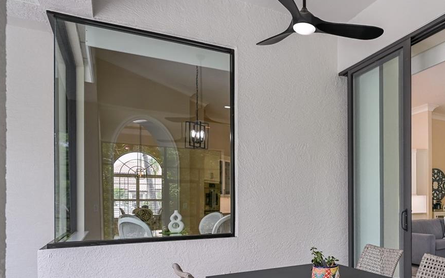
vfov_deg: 40.8
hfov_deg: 57.7
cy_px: 203
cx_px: 362
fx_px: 364
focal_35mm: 30
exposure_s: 1/250
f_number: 8
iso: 800
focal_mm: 16
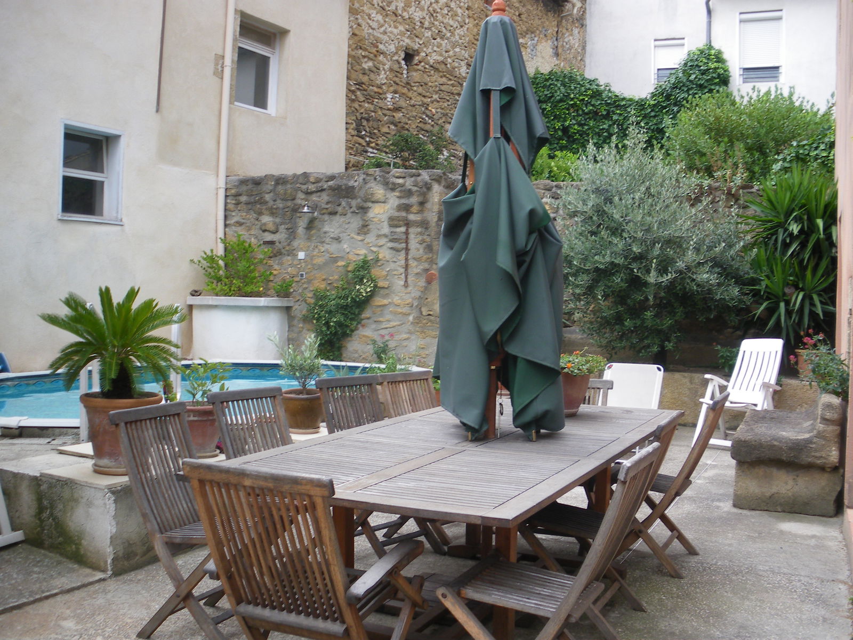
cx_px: 426
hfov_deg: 51.4
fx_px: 887
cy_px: 320
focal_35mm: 36
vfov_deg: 39.7
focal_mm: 6.3
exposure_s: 1/60
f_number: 3.5
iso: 80
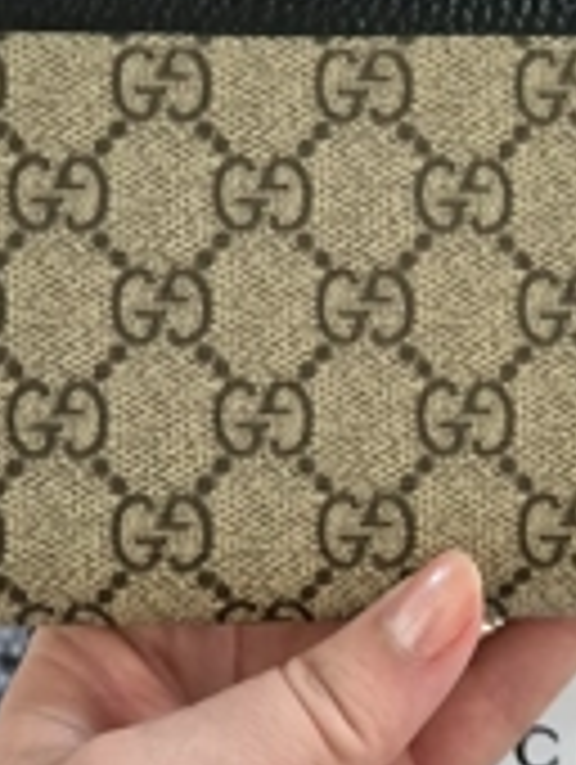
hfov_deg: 27.0
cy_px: 324
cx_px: 369
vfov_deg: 35.4
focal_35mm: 54
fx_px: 1195
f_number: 1.8
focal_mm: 5.4
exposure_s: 1/100
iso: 1600
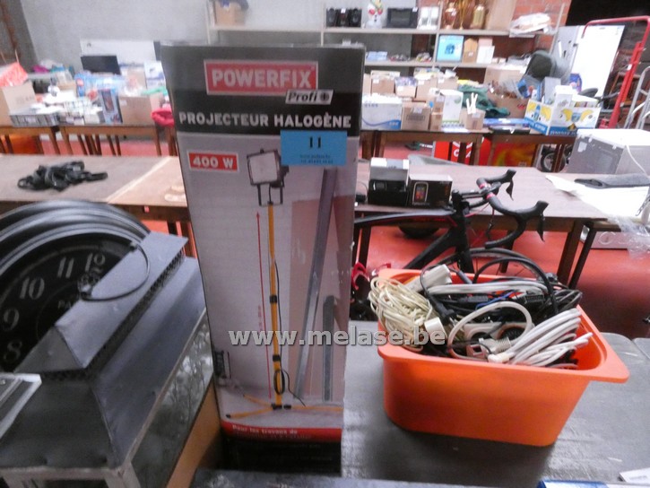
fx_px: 376
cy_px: 244
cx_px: 325
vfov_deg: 66.0
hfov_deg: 81.7
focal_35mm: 20
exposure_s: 1/30
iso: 1600
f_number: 8
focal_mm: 3.6
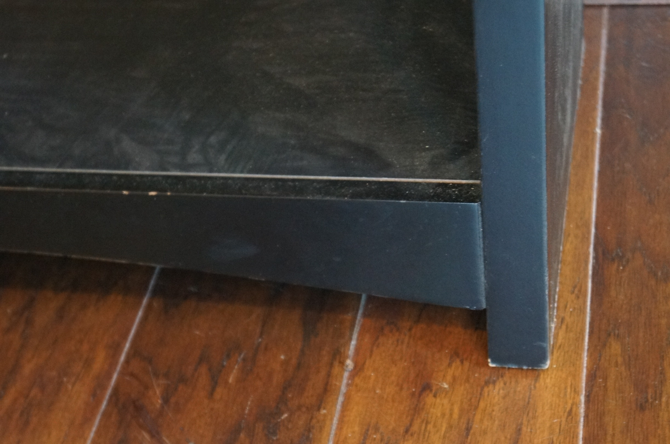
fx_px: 1533
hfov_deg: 24.7
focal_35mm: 82
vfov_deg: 16.5
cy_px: 222
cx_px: 335
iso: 3200
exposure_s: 1/6
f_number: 5.6
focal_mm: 55
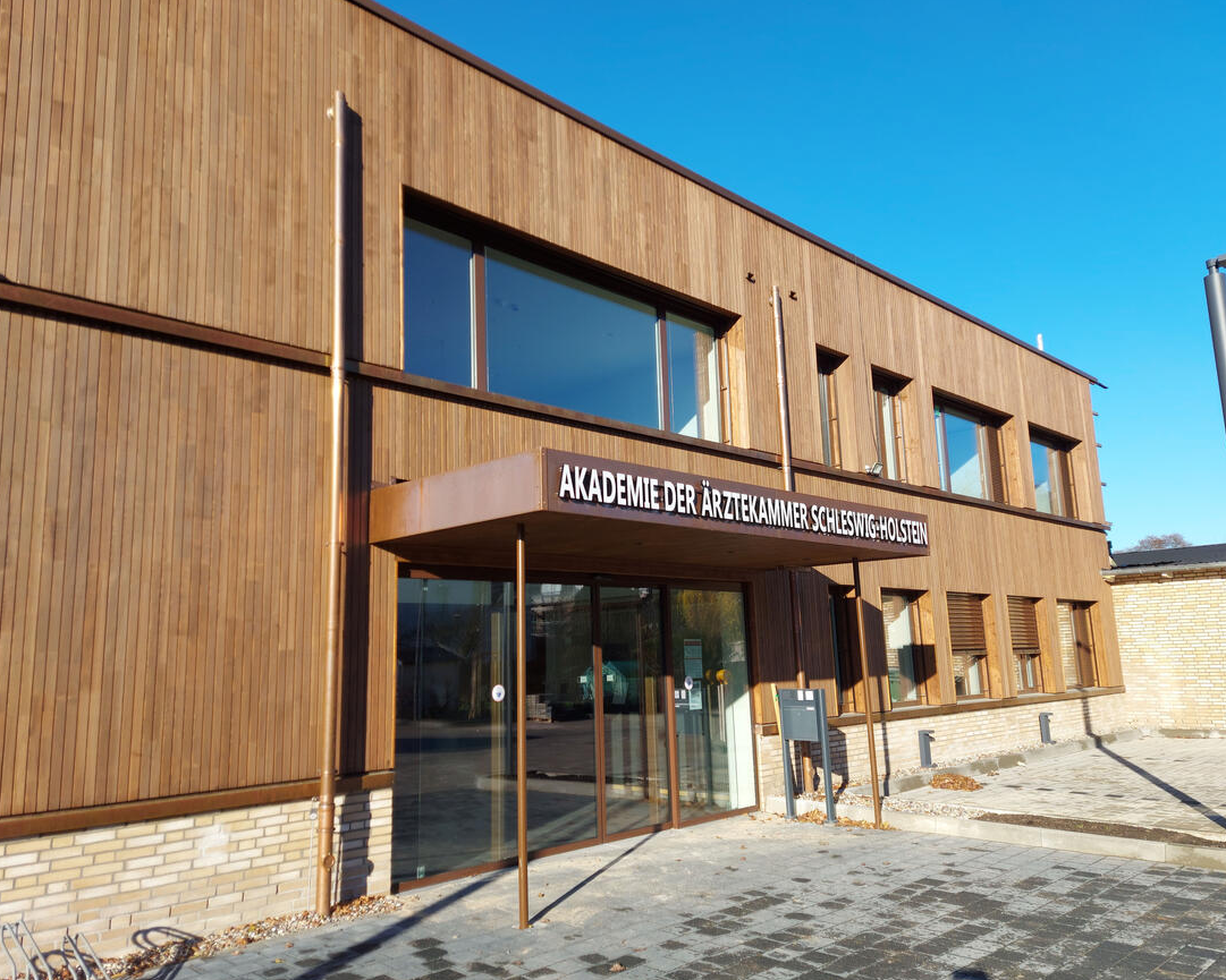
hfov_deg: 66.0
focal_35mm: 26
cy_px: 478
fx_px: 943
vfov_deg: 54.9
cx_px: 620
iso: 32
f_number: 1.8
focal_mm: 5.23
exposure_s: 1/611
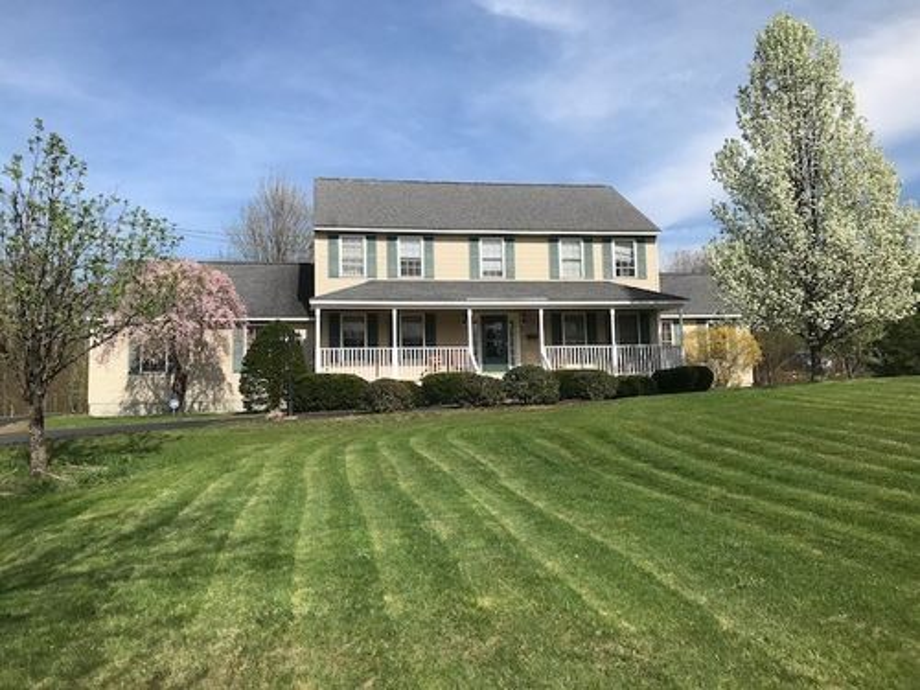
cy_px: 345
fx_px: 744
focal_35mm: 28
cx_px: 460
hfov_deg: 63.4
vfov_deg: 49.7
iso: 20
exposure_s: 1/2660
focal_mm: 3.99
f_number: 1.8
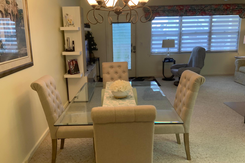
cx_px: 120
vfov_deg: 42.3
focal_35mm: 31
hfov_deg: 60.3
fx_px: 211
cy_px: 83
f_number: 1.8
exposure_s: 1/60
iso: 80
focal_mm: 3
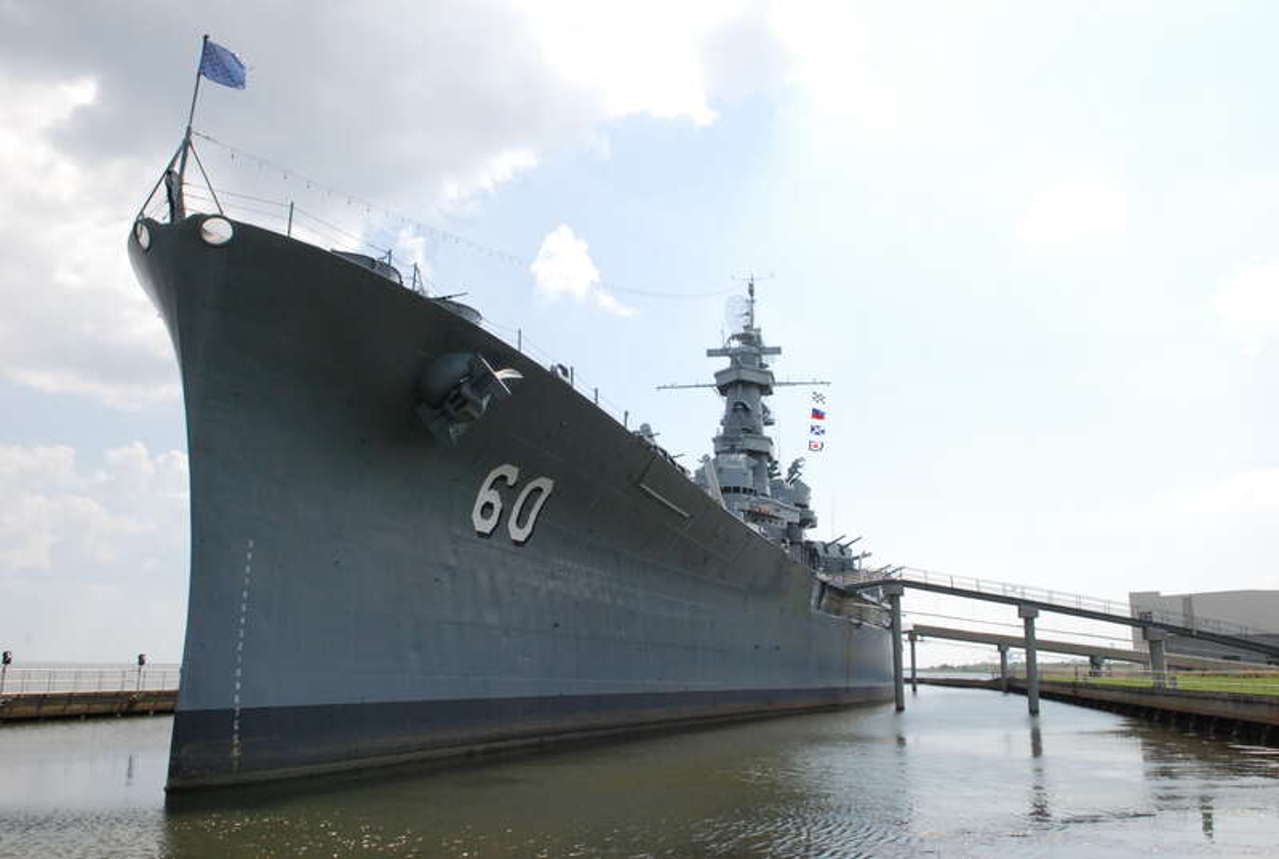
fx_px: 1068
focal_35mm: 30
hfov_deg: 61.8
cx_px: 640
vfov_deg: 43.8
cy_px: 430
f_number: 14
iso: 1000
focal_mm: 20
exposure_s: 1/800
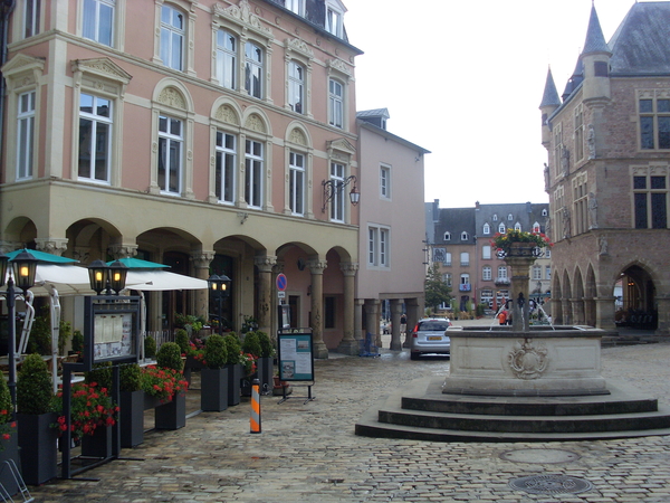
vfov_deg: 37.7
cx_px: 335
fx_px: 735
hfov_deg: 49.0
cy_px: 252
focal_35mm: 38
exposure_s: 1/90
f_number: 7.7
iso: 80
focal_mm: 6.3
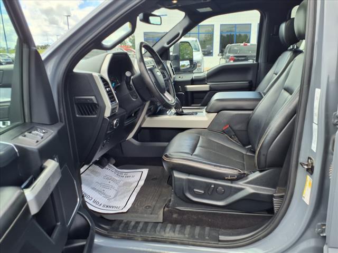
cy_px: 126
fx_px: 264
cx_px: 169
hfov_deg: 65.3
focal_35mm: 27
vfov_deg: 51.4
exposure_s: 1/345
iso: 40
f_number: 1.9
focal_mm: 3.58
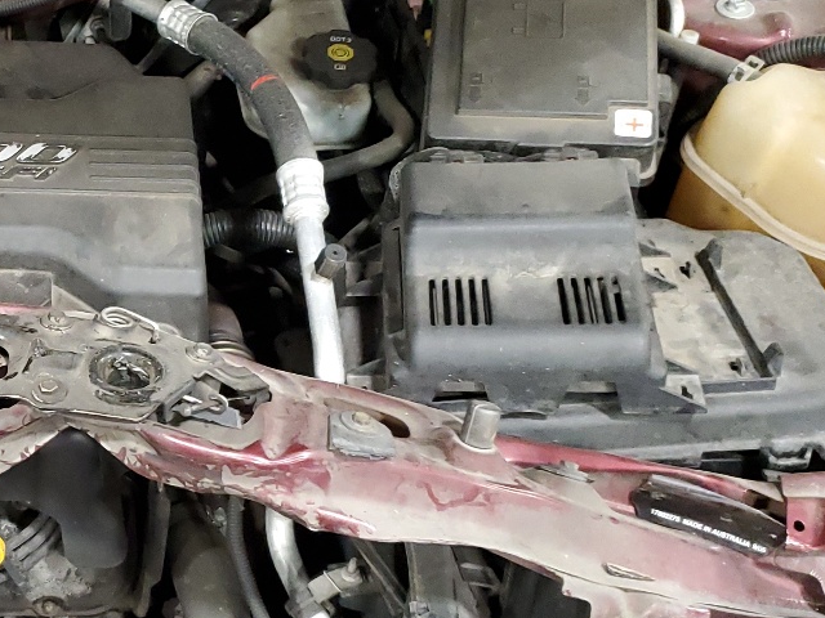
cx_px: 9
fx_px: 1549
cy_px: 358
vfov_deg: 22.6
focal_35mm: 65
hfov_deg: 28.1
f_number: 1.5
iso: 361
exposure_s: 1/40
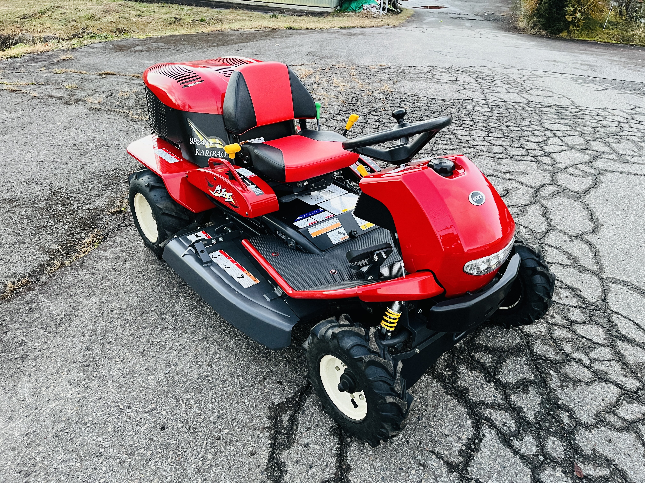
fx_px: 484
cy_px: 242
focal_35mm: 26
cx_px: 322
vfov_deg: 53.1
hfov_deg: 67.3
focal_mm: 5.1
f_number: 1.6
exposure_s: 1/60
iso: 400
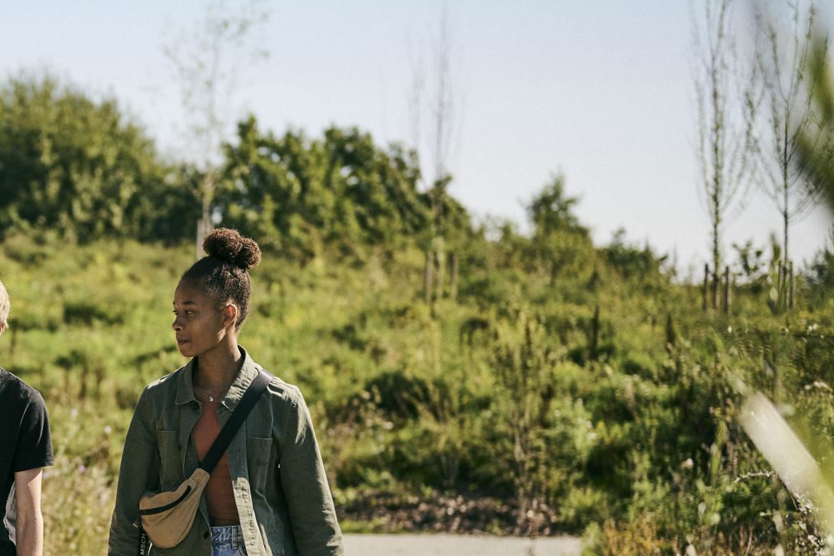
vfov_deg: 12.6
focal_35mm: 108
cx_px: -33
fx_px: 2502
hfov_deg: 18.4
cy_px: 454
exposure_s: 1/2500
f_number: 1.8
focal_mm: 50
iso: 64
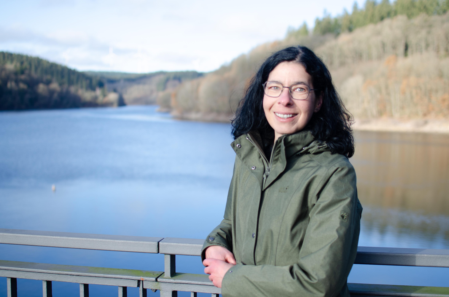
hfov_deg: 37.9
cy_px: 148
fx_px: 653
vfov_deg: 25.6
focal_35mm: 52
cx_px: 224
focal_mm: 35
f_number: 2.8
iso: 100
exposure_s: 1/800
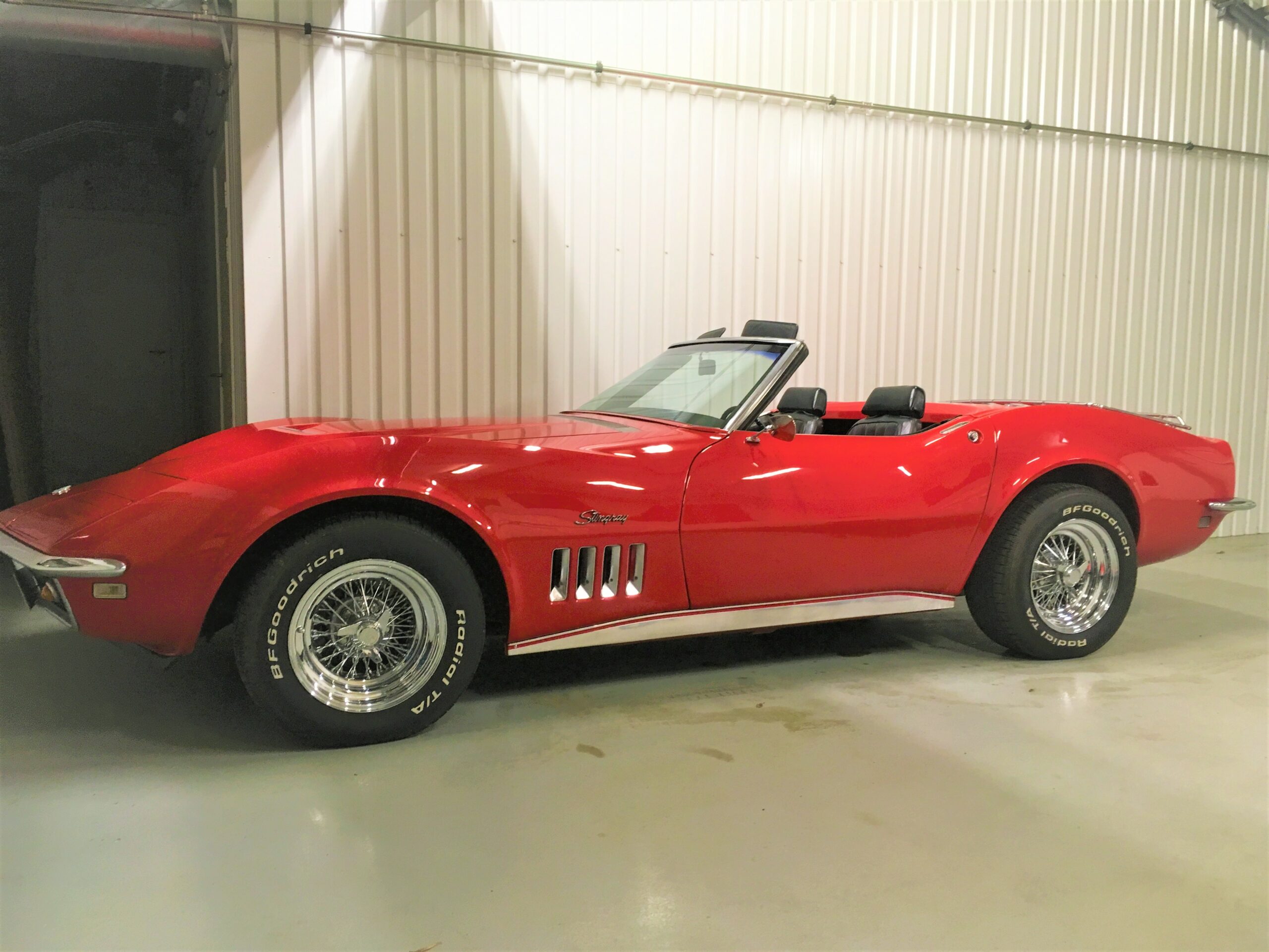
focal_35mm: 29
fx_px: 1063
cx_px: 634
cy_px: 476
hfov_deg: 61.7
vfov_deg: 48.2
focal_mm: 4.15
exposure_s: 1/33
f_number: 2.2
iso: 125
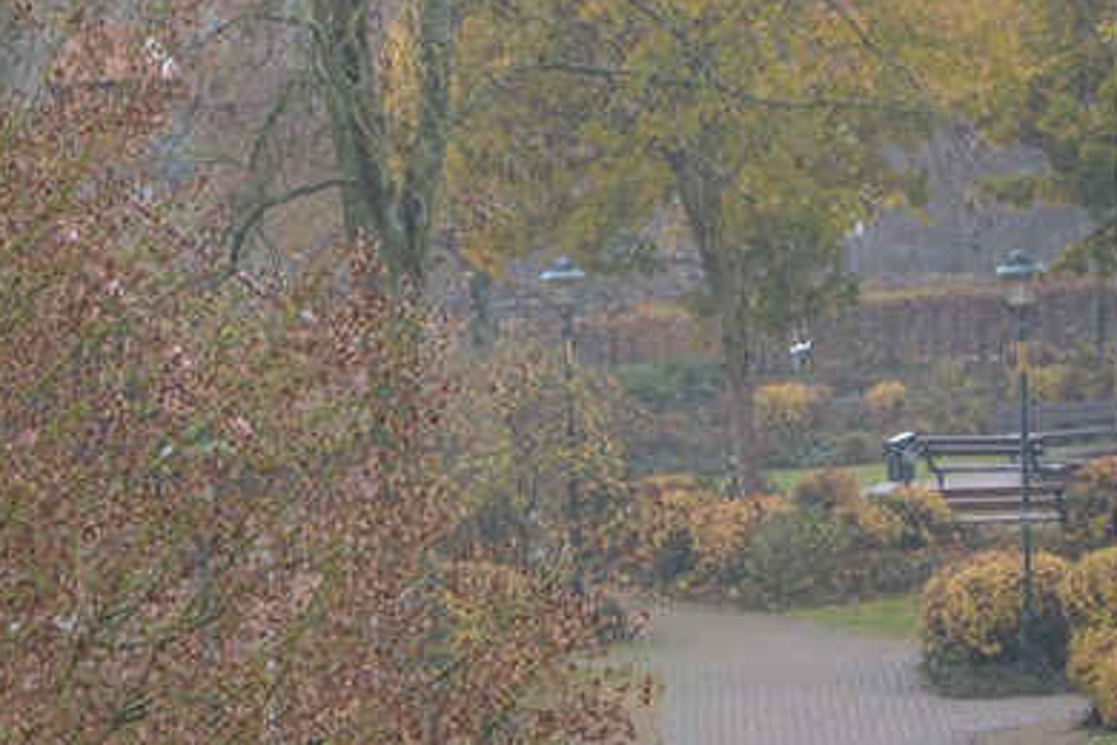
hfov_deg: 8.7
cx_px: -80
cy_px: 1205
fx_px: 7260
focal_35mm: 234
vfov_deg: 5.8
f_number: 4.5
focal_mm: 38
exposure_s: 1/80
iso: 400
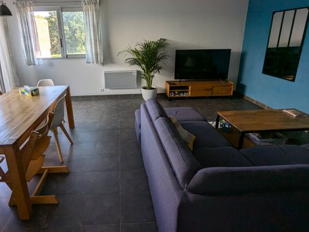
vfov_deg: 62.9
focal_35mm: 21
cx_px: 124
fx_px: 188
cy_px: 92
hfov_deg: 78.1
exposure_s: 1/100
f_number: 2.2
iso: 44
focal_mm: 2.35
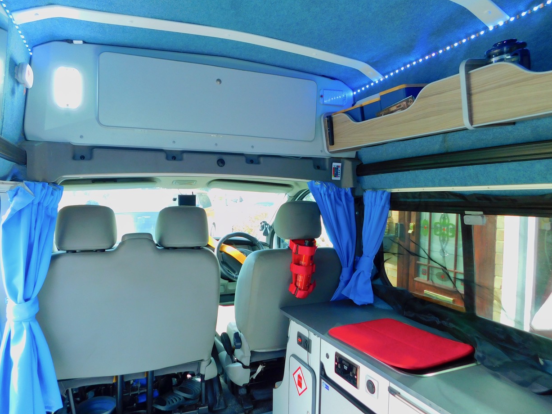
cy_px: 209
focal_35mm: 24
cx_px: 270
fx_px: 383
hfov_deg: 71.6
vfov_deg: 56.8
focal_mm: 4
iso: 125
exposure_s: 1/50
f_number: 3
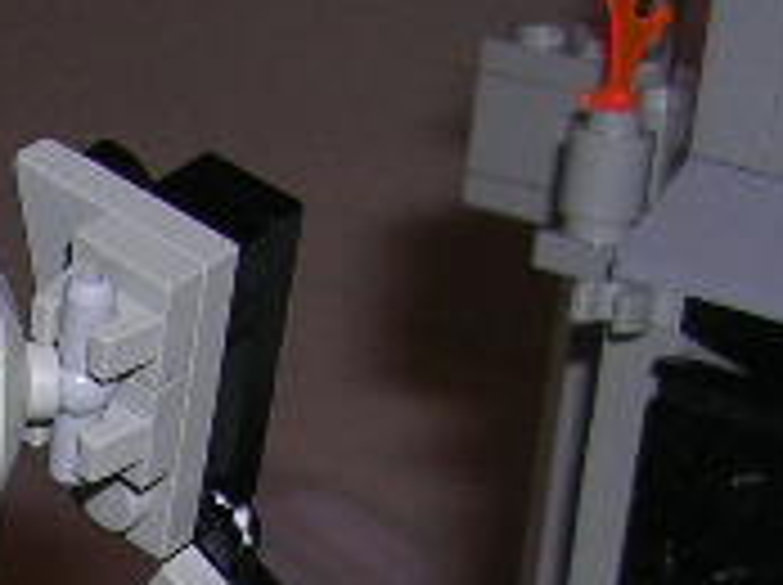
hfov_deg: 13.3
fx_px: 3162
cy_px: 922
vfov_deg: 10.2
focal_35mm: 140
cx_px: -414
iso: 50
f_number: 2.8
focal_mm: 5.8
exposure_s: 1/60.1
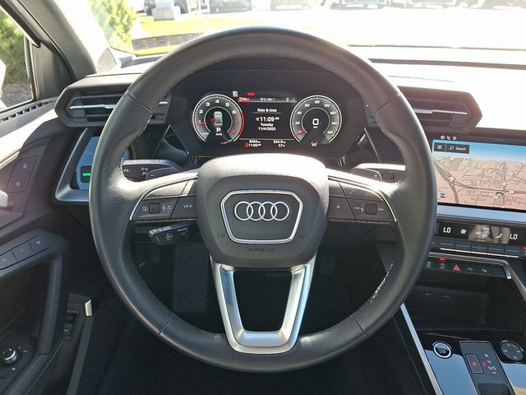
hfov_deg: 69.4
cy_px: 198
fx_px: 380
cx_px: 263
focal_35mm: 25
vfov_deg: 54.9
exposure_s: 1/120
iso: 32
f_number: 1.8
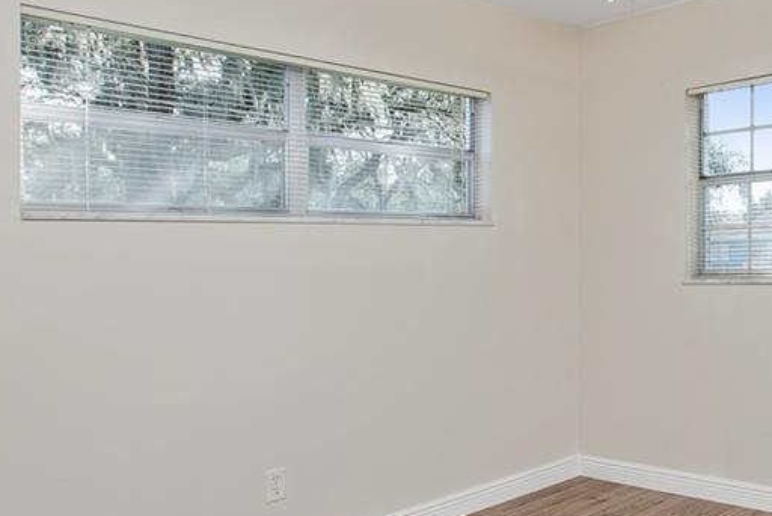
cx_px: 685
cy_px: 304
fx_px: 729
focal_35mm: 34
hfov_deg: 50.0
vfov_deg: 38.8
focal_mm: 17
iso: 400
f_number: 8
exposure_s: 1/200
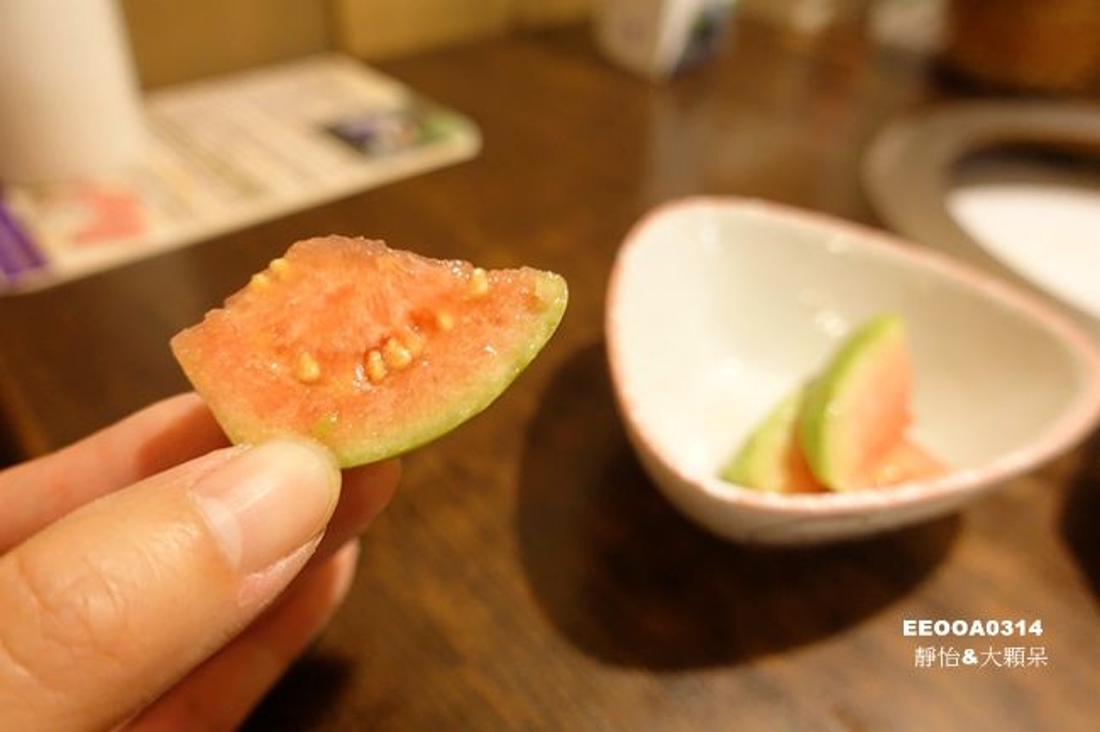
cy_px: 366
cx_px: 550
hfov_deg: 73.8
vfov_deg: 53.1
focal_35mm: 24
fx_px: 733
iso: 800
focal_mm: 8.8
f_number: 2.5
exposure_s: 1/20
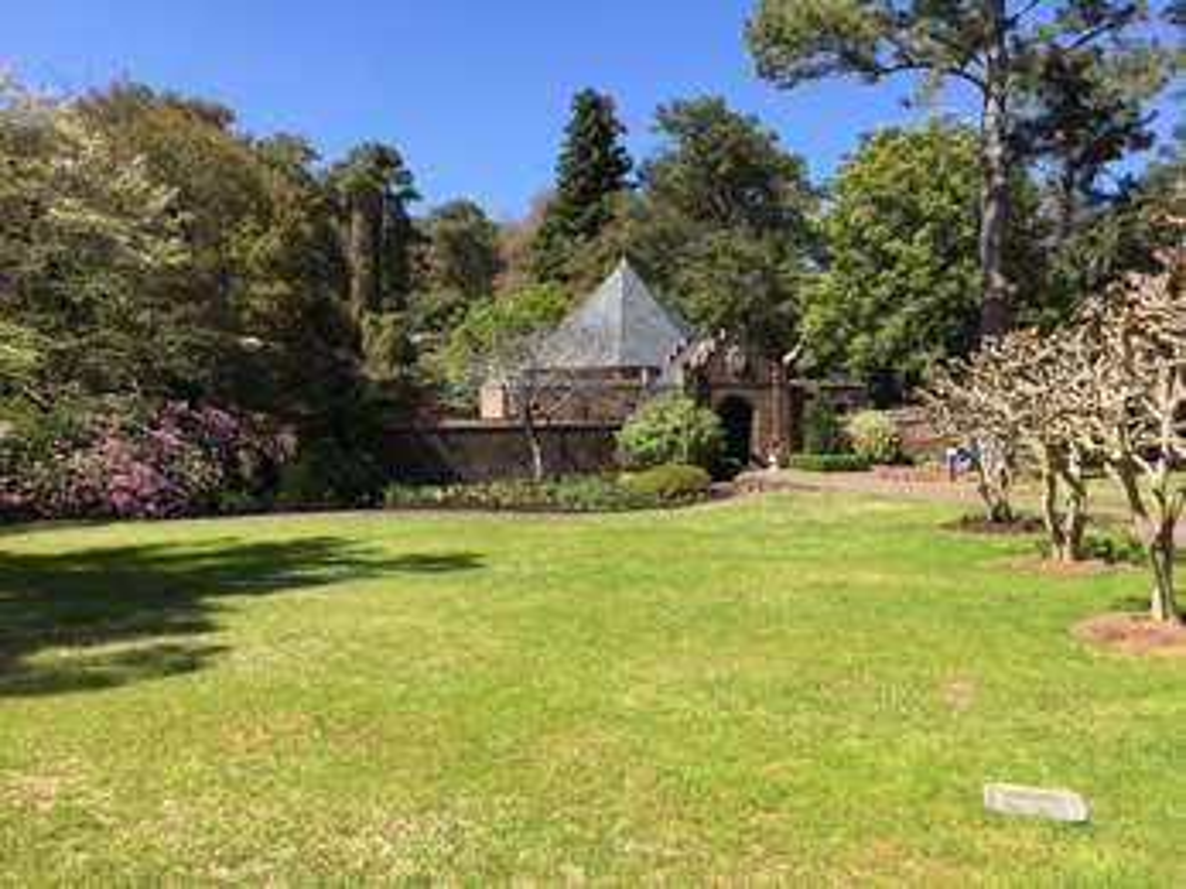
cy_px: 444
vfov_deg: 48.2
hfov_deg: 61.7
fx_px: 993
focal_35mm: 29
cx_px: 593
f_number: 2.2
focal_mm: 4.15
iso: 32
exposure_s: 1/1199
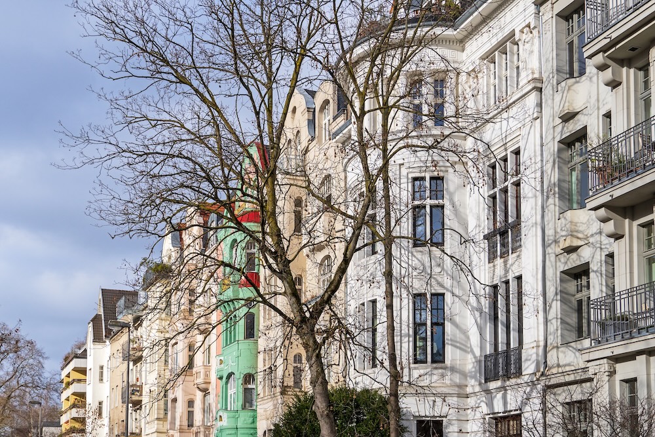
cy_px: 218
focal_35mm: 52
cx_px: 328
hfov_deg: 37.8
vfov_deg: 25.8
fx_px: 955
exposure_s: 1/800
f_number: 5.6
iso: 200
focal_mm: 35
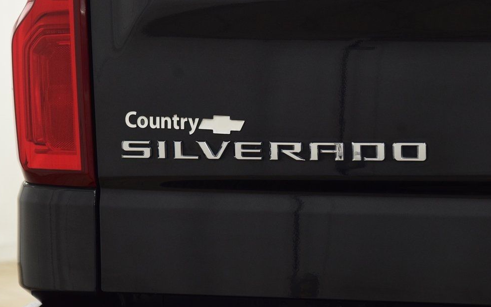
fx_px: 1485
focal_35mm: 111
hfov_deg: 18.8
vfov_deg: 11.8
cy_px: 144
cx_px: 240
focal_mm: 70
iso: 1600
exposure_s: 1/30
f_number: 7.1
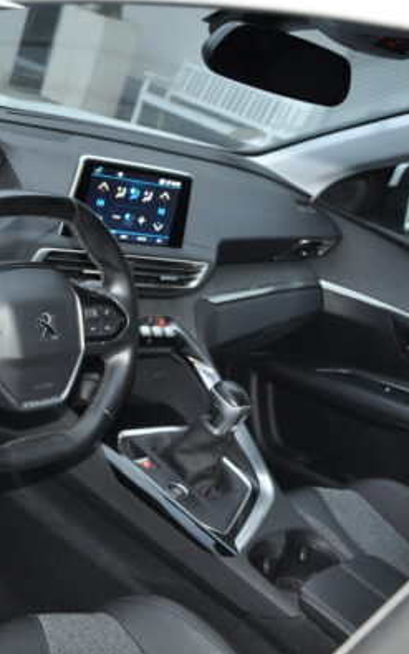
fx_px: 870
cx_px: 18
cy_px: 327
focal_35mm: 49
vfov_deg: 41.2
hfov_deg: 25.4
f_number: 3.8
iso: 800
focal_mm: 21
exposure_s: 1/60
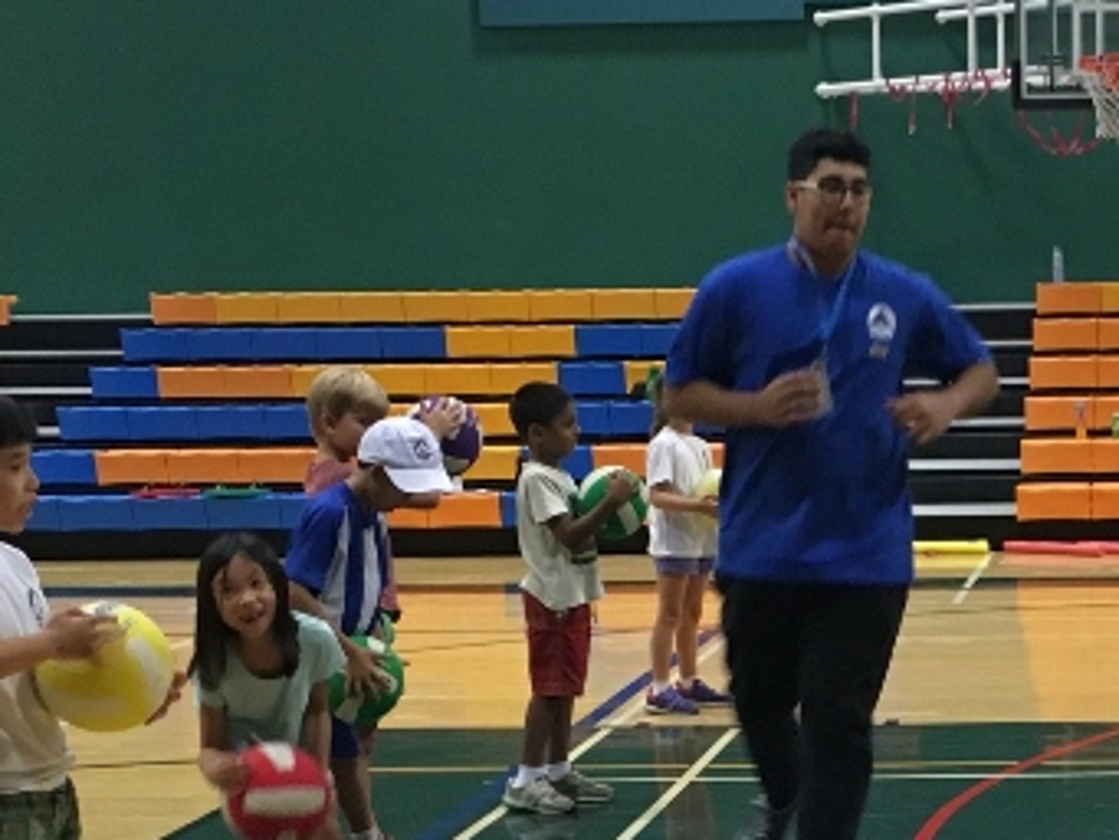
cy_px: 853
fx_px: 2813
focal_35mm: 87
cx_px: 1053
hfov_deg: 21.9
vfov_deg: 16.6
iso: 160
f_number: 2.2
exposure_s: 1/33
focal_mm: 4.15
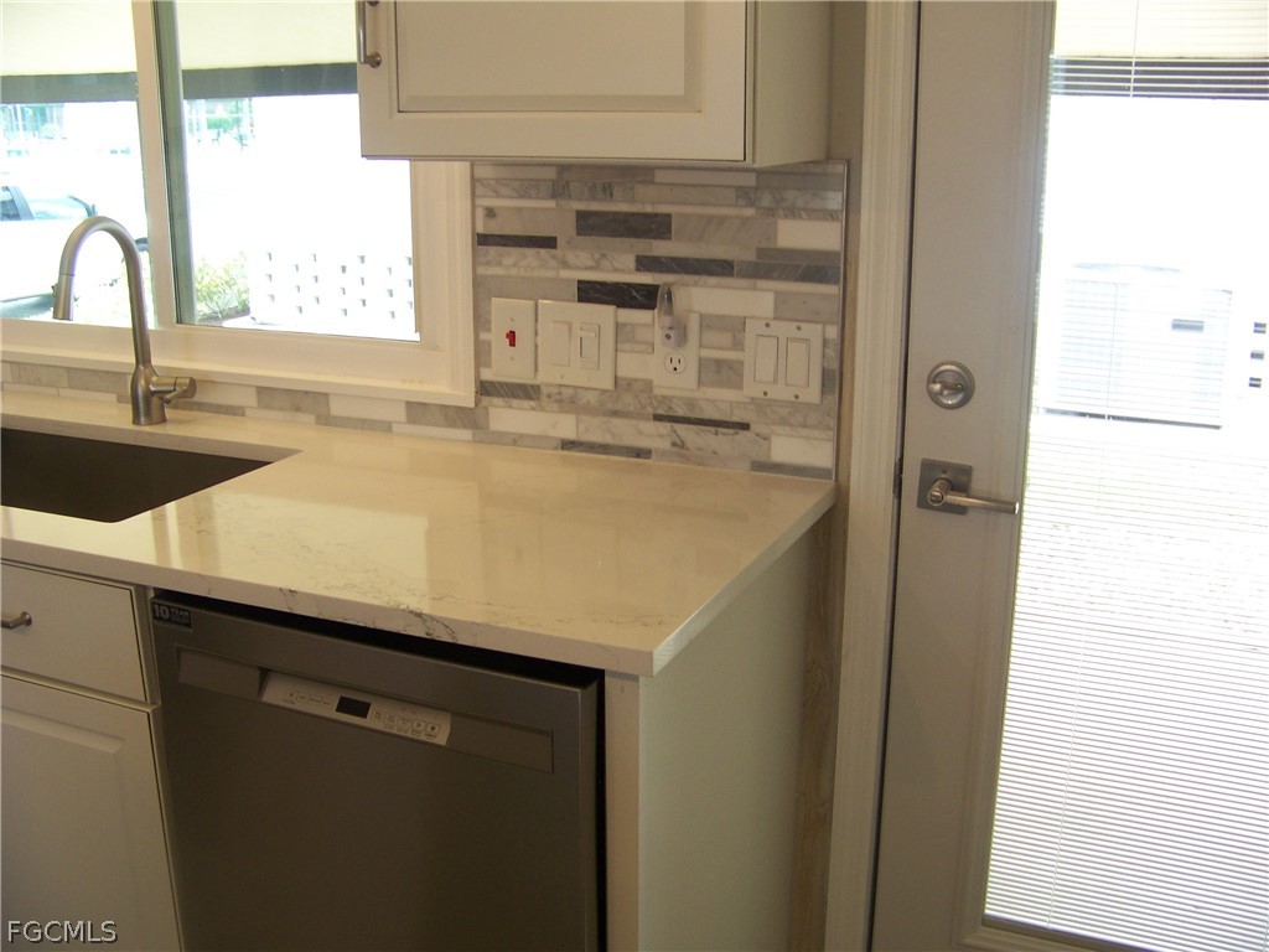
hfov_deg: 51.4
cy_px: 476
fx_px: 1320
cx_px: 634
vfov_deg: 39.7
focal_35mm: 36
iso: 80
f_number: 2.8
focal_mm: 5.85
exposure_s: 1/30
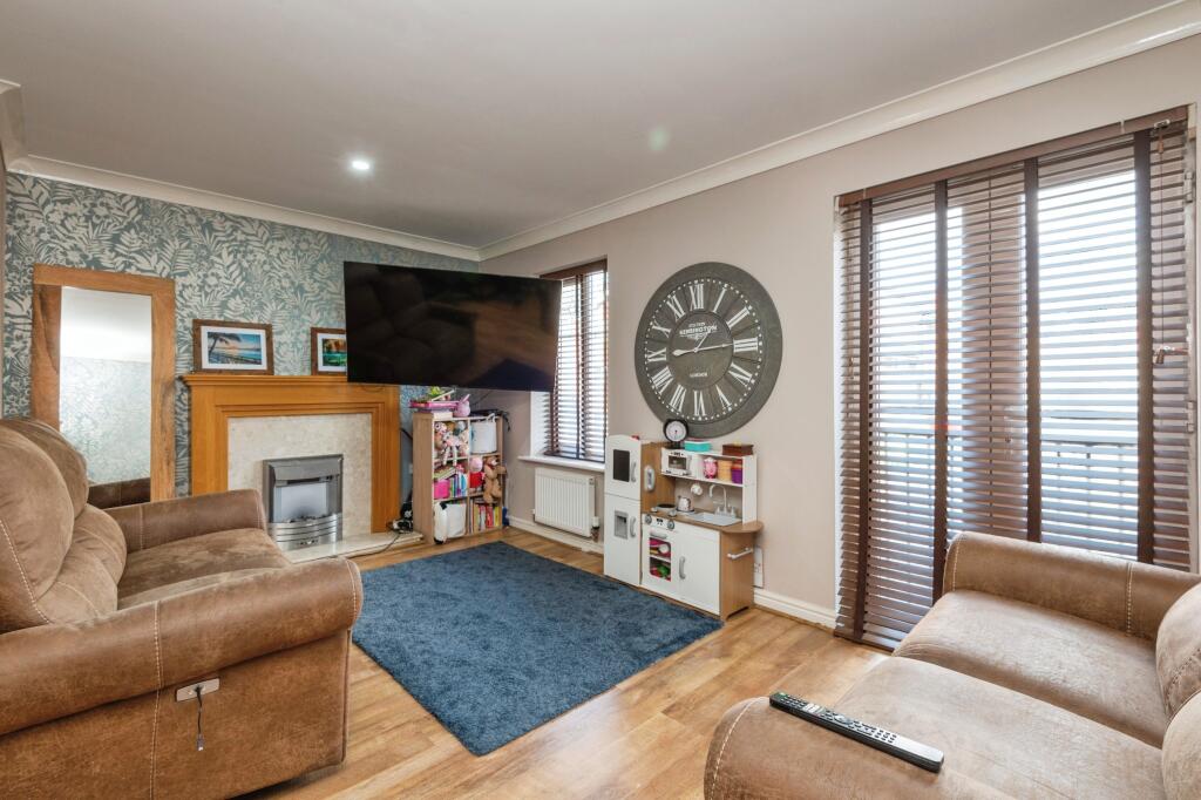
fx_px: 534
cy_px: 400
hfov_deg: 96.8
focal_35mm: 16
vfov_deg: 73.7
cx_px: 600
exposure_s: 1/15
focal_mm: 16
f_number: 8
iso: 250
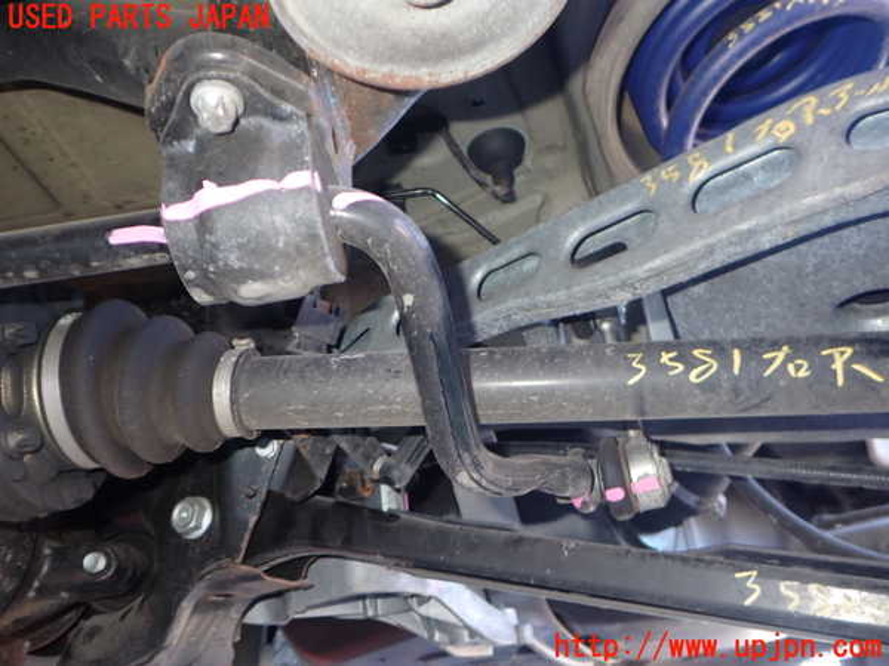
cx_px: 444
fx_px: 770
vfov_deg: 46.8
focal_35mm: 30
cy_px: 333
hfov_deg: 60.0
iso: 200
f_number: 2.3
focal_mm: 5.4
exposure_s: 1/30
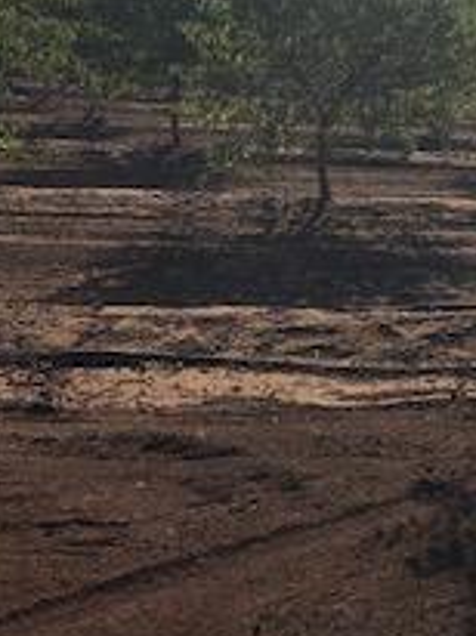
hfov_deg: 16.0
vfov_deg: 21.7
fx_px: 1598
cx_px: 627
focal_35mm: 87
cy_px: -12
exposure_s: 1/6897
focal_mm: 4
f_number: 1.8
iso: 25
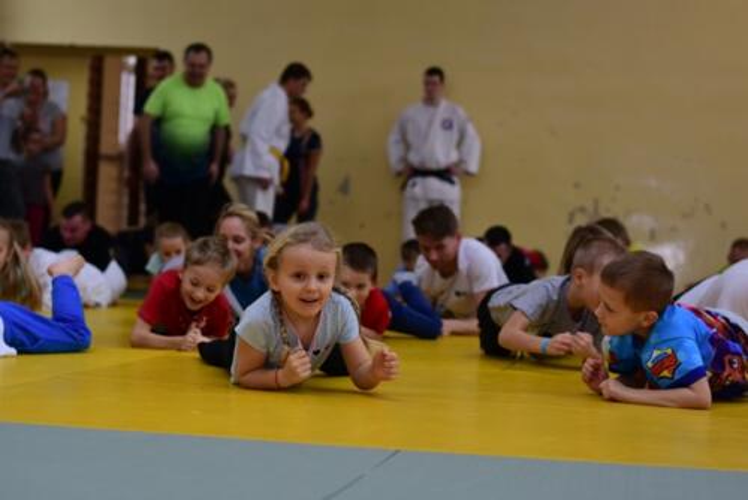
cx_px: 374
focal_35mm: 75
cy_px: 250
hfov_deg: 27.0
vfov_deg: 18.2
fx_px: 1559
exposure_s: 1/200
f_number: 2.5
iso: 320
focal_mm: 50
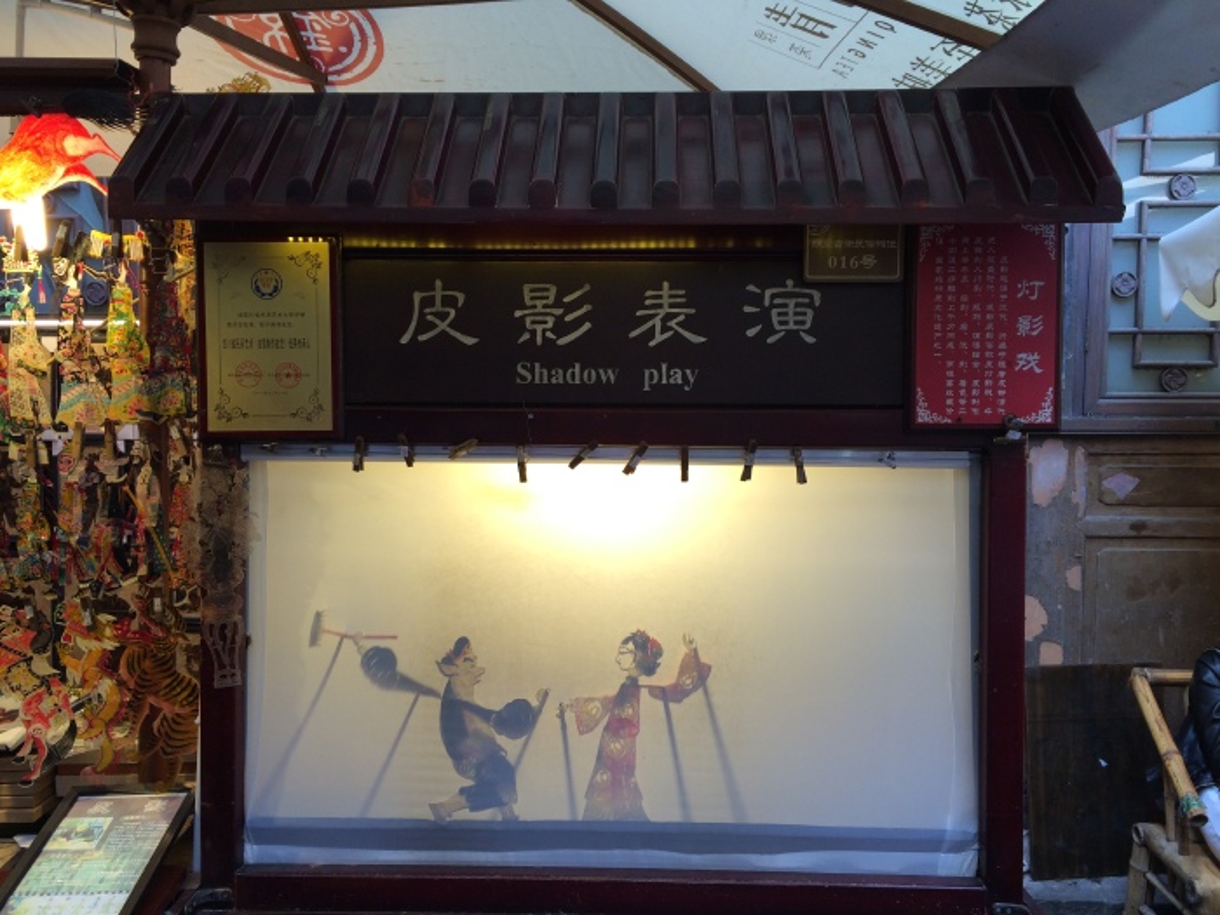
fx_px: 1022
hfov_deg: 61.7
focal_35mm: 29
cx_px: 610
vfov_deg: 48.2
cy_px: 458
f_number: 2.2
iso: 50
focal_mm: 4.15
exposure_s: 1/120
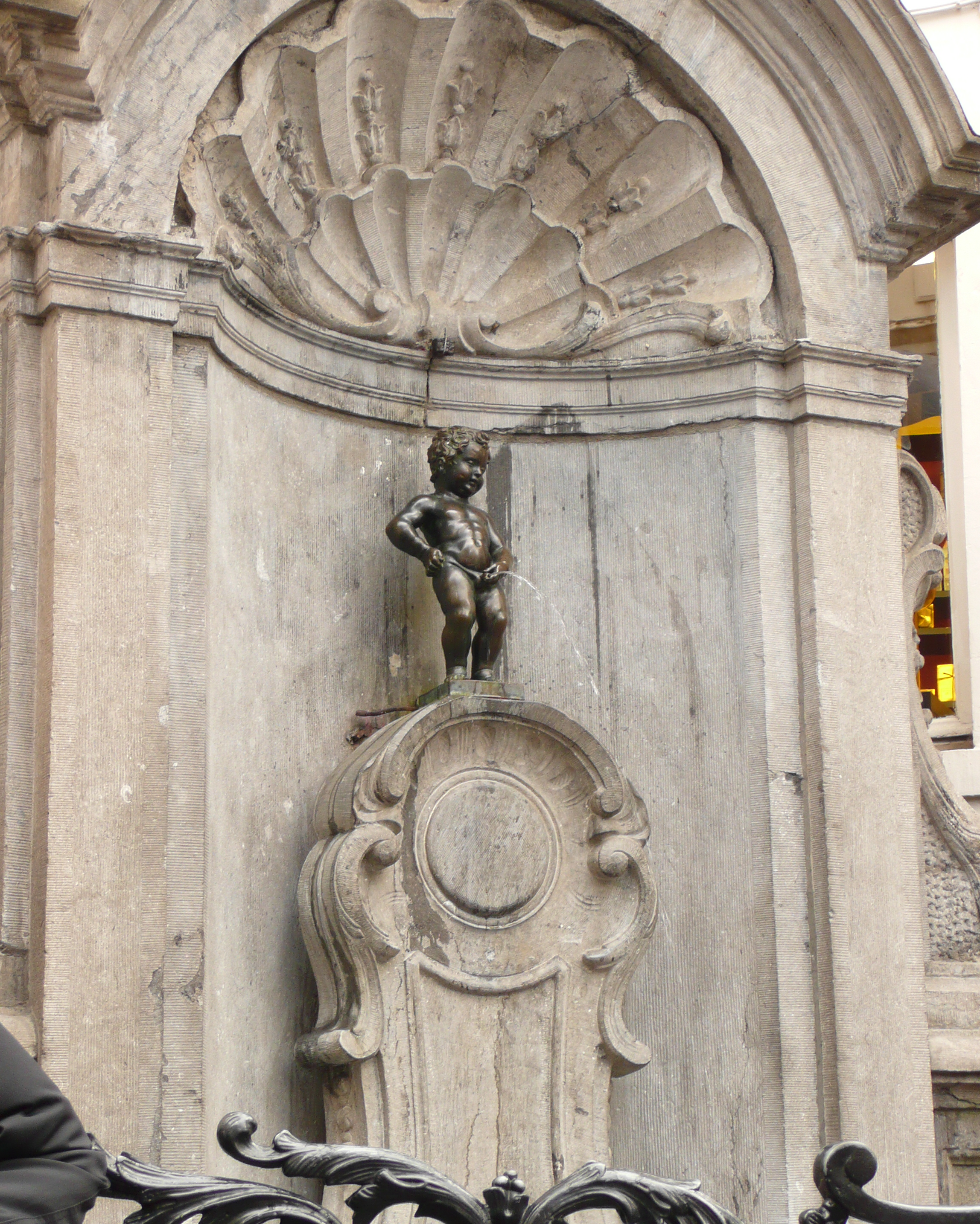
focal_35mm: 70
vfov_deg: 27.1
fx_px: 2538
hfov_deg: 21.9
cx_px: 490
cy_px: 647
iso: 100
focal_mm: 11
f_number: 4.5
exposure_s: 1/40
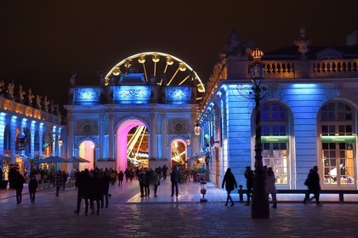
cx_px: 179
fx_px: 596
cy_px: 119
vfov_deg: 22.6
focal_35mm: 60
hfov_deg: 33.4
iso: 1000
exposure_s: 1/13
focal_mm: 60
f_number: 6.3
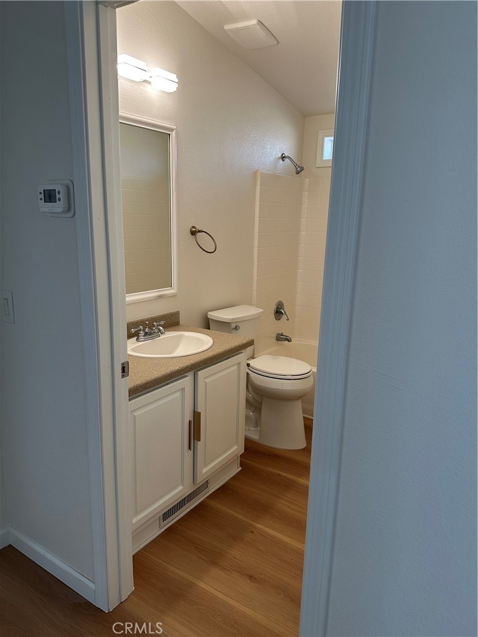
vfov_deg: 71.6
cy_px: 318
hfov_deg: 56.8
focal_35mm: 24
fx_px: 442
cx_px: 239
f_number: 1.78
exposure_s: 1/120
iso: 160
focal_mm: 6.86
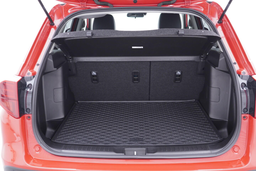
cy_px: 86
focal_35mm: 36
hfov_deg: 53.1
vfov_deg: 36.9
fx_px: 256
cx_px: 128
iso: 400
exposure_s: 1/40
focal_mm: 24
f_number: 2.8
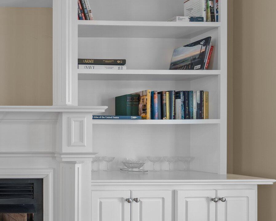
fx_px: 245
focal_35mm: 30
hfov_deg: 43.7
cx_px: -34
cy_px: 138
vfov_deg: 48.1
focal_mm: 14
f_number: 5.6
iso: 400
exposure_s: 1/1.67
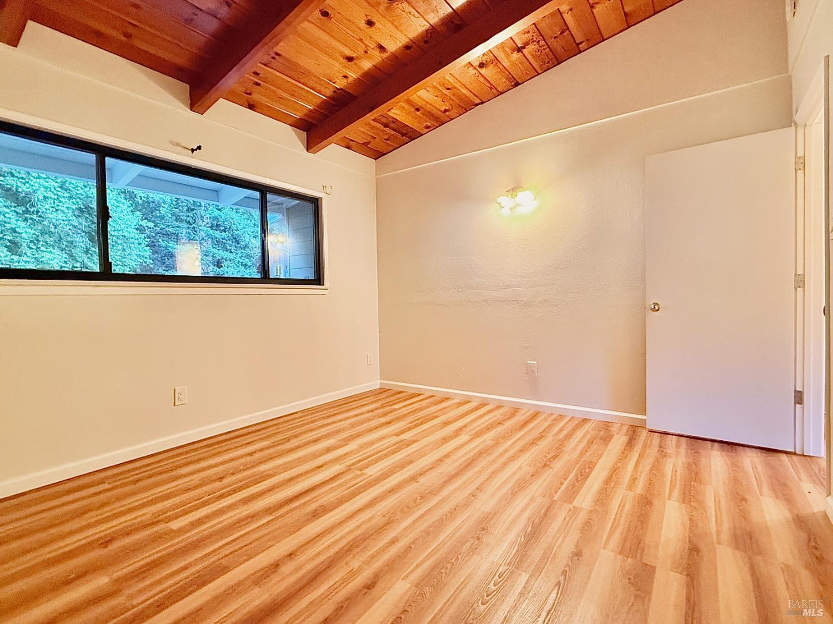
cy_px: 312
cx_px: 416
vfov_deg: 85.6
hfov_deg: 102.1
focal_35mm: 14
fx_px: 337
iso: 640
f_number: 2.2
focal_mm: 2.22
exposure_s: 1/60
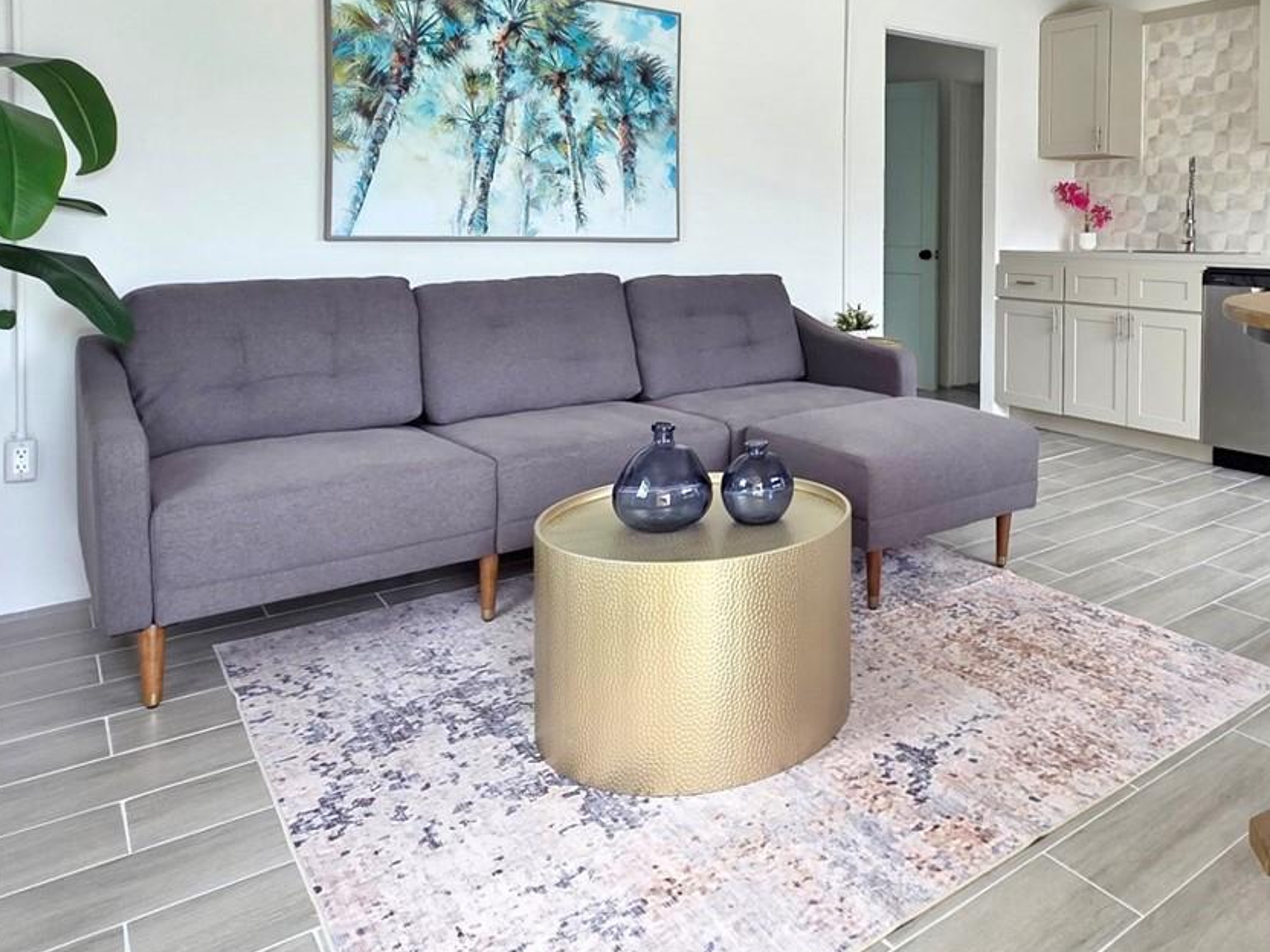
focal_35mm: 25
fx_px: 917
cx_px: 919
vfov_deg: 53.1
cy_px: 273
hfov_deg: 66.0
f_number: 1.9
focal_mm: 2.2
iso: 160
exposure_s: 1/120
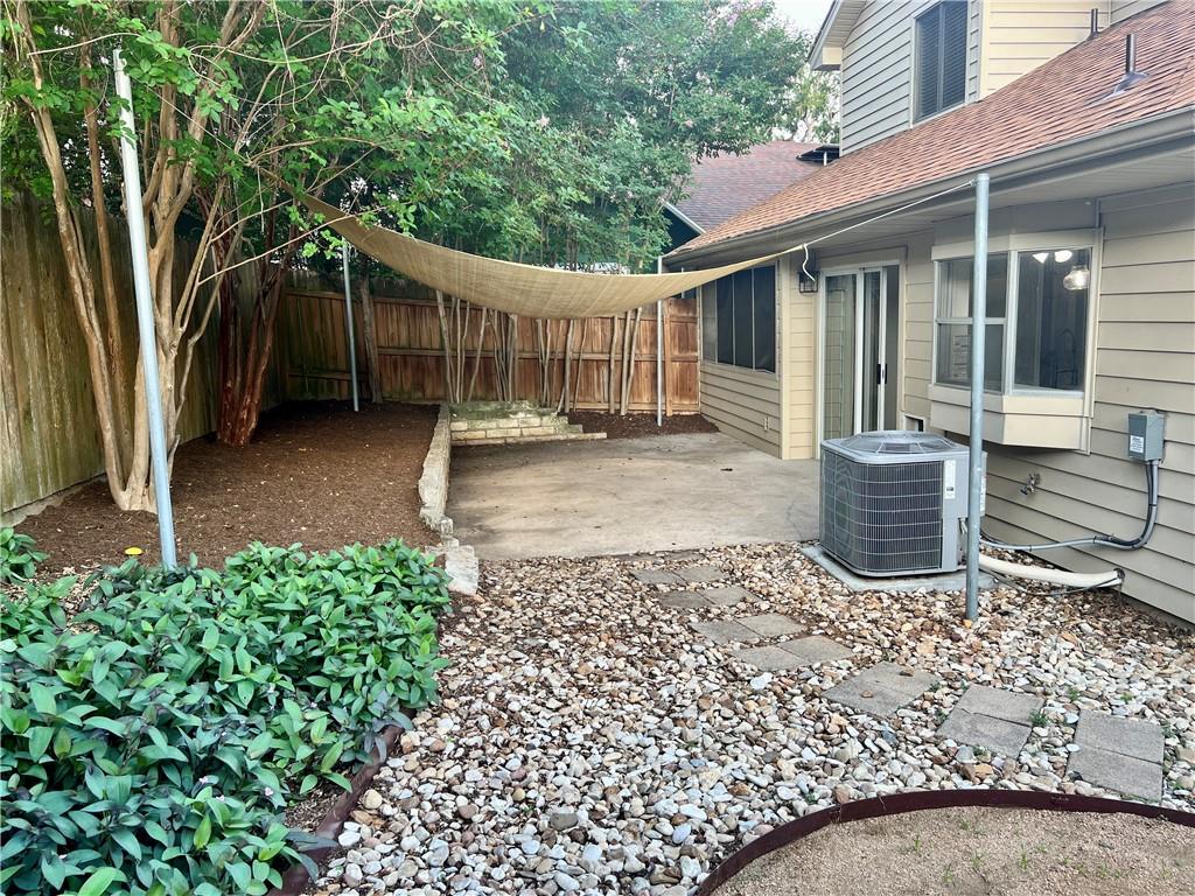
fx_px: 898
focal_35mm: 26
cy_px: 448
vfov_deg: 53.1
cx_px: 598
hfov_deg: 67.3
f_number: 1.5
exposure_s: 1/385
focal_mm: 5.7
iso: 50
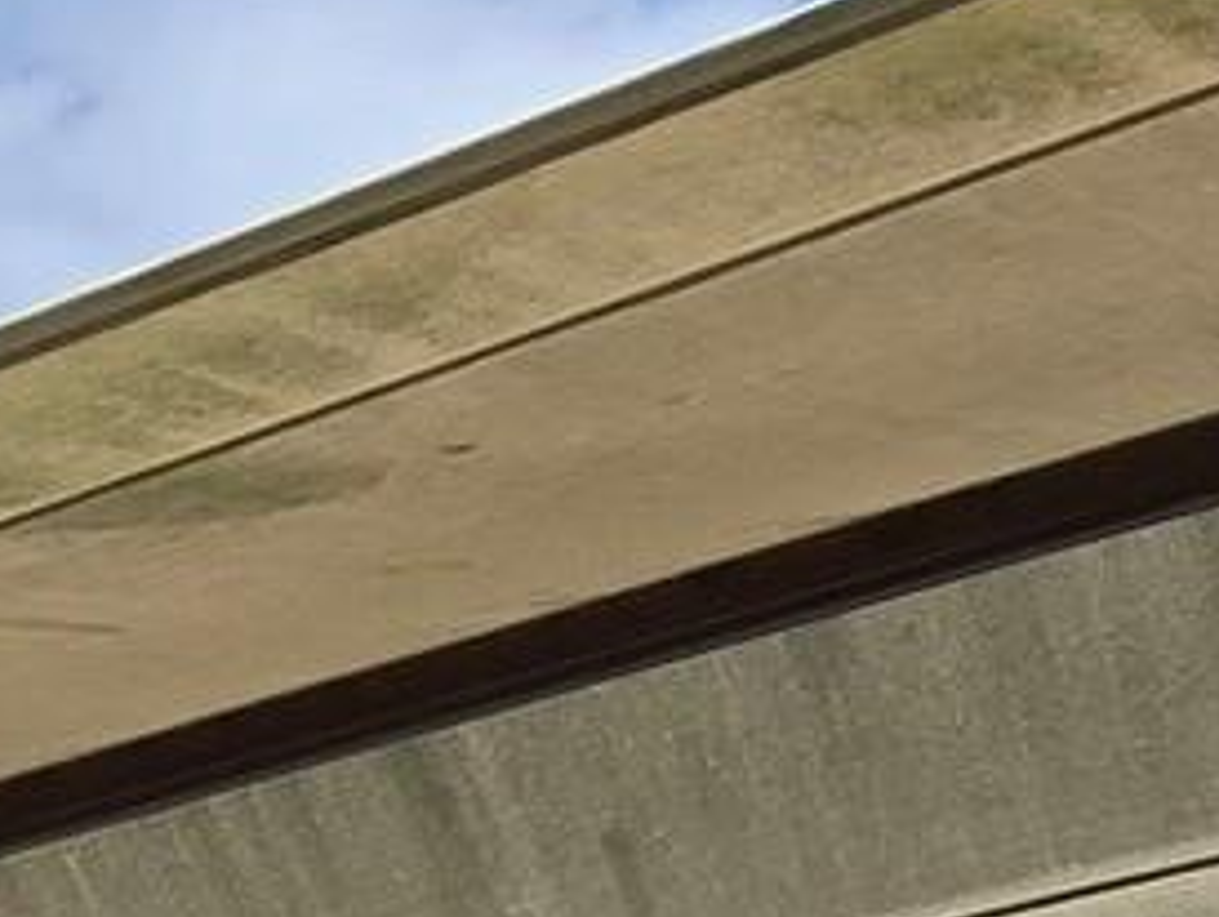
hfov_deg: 18.0
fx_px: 3419
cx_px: -610
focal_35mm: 97
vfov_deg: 11.7
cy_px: 2364
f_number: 2.2
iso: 50
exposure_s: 1/3569
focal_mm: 2.2
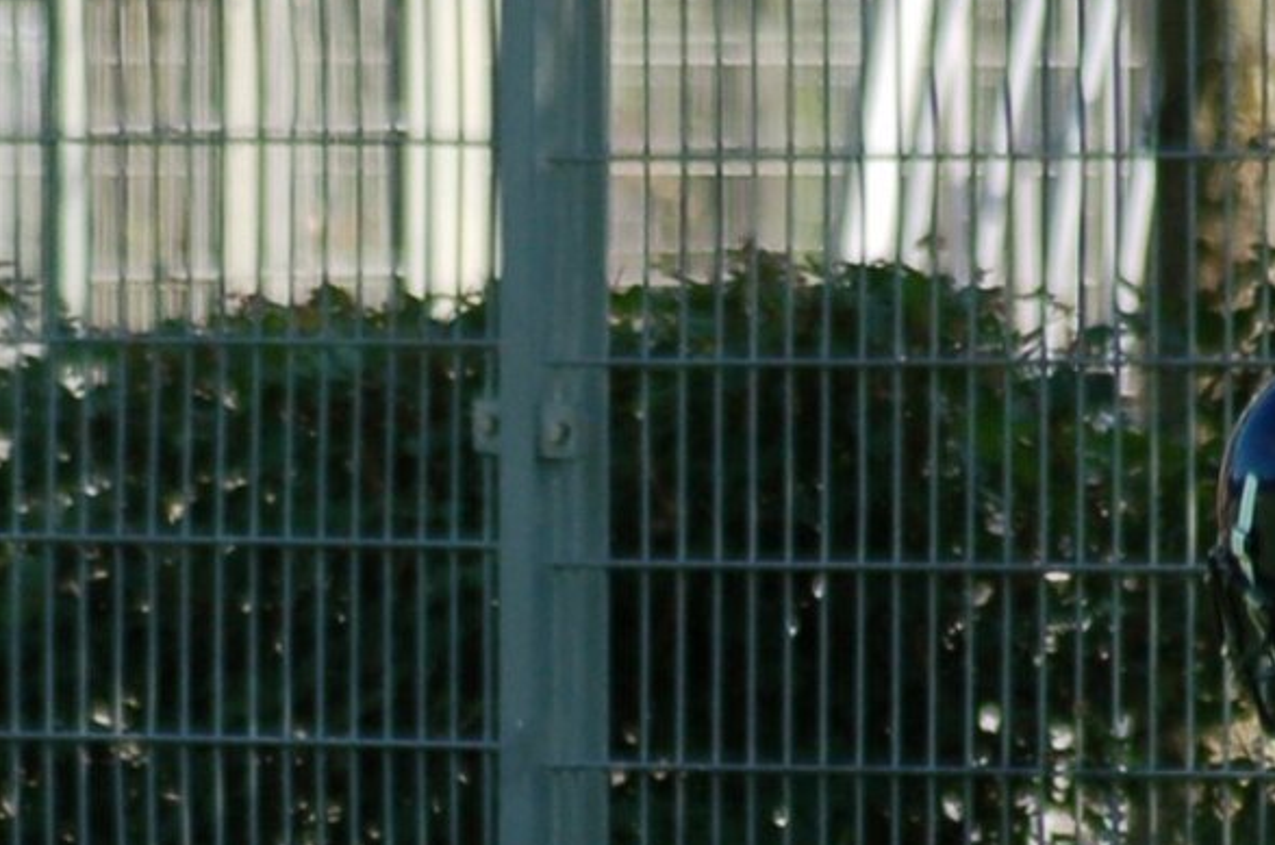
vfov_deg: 1.4
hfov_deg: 2.2
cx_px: 337
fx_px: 33794
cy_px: 1451
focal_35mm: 956
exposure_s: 1/1000
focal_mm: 170
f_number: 4.8
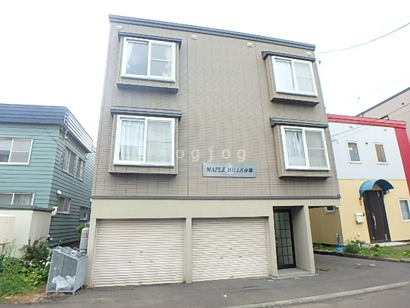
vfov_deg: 63.4
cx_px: 205
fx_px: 249
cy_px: 154
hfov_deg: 79.0
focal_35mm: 21
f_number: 3.5
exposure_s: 1/160
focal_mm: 3.7
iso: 125
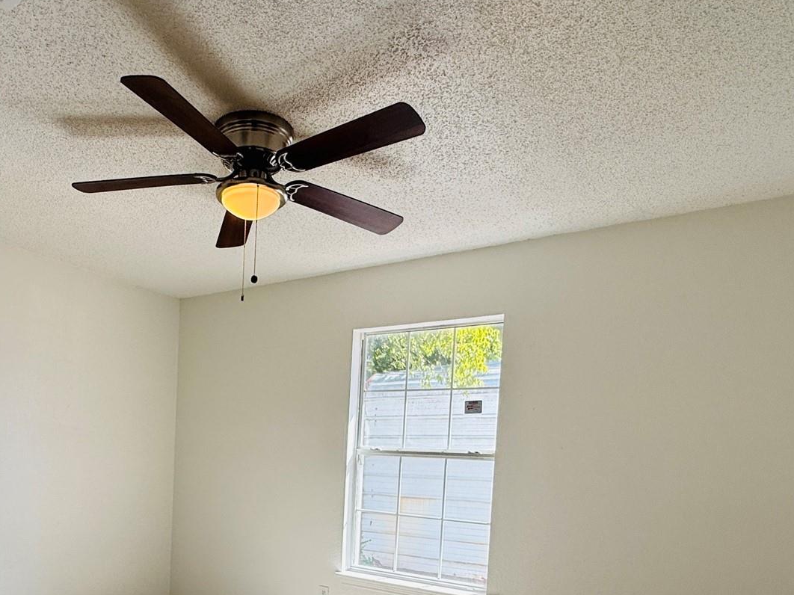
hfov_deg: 63.8
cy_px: 482
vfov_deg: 48.2
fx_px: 619
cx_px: 268
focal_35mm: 27
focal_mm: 2.22
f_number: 2.2
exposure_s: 1/224
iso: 50
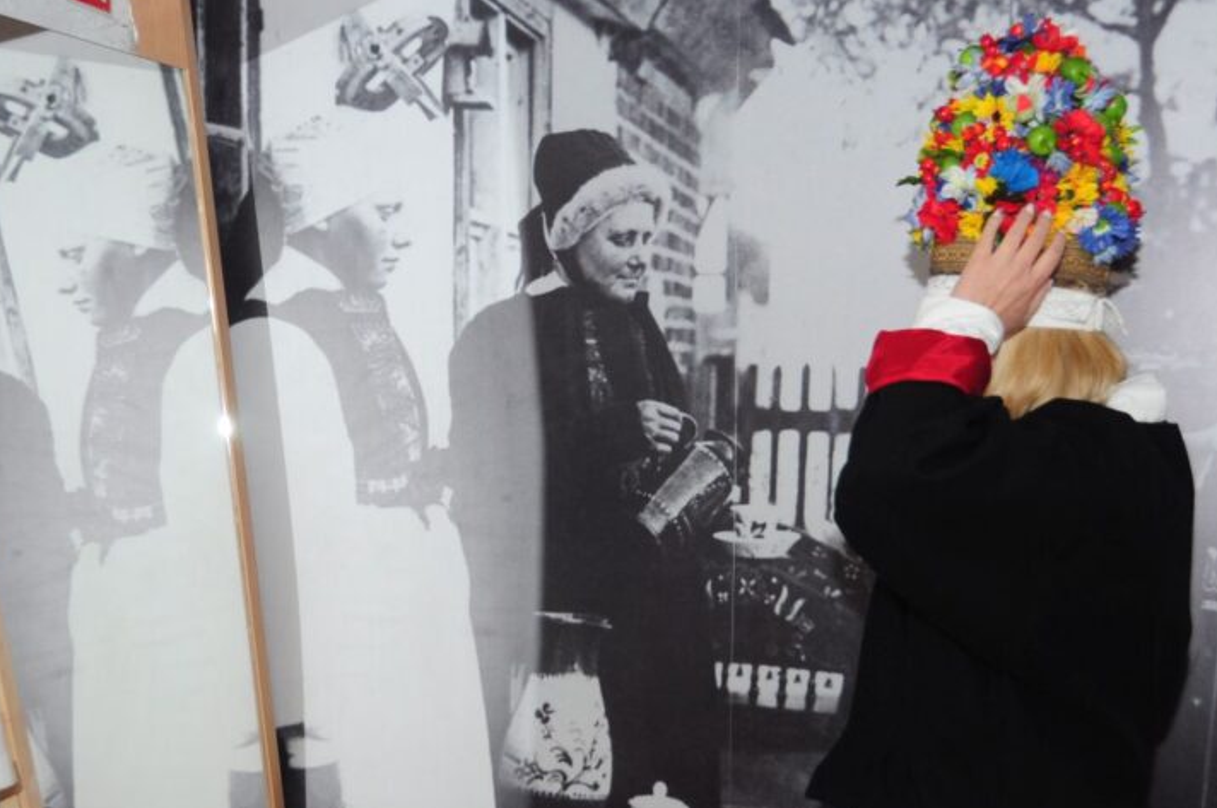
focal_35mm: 69
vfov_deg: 19.6
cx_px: 586
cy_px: 512
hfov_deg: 29.3
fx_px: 2330
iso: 640
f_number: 5.6
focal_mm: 32
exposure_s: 1/60
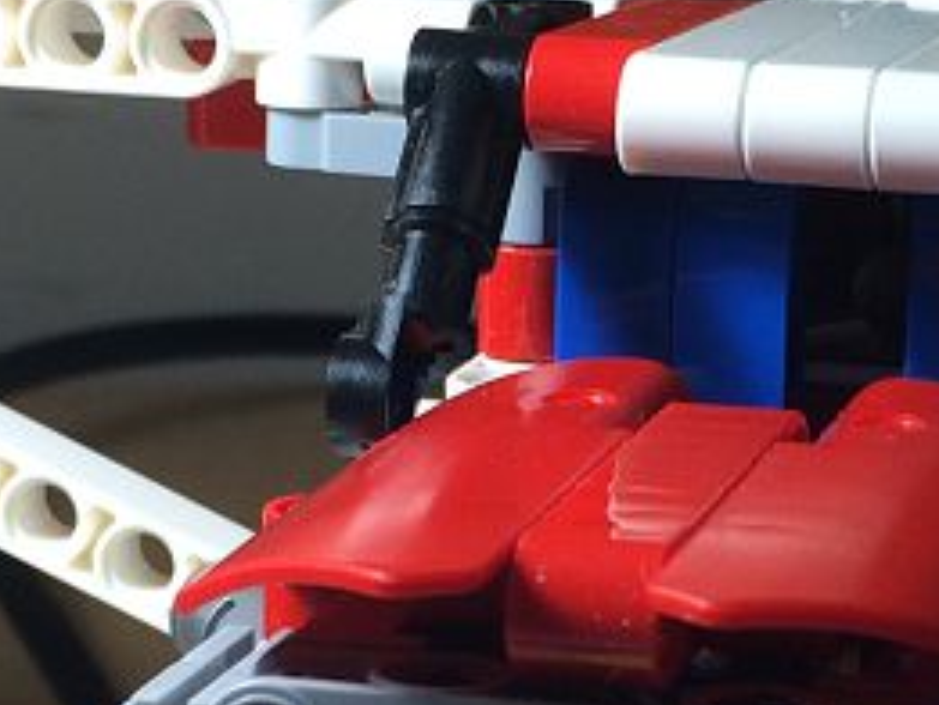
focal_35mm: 145
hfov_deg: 13.5
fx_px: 3935
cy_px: 790
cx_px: 766
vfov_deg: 10.1
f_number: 2.2
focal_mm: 4.15
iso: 50
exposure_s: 1/60
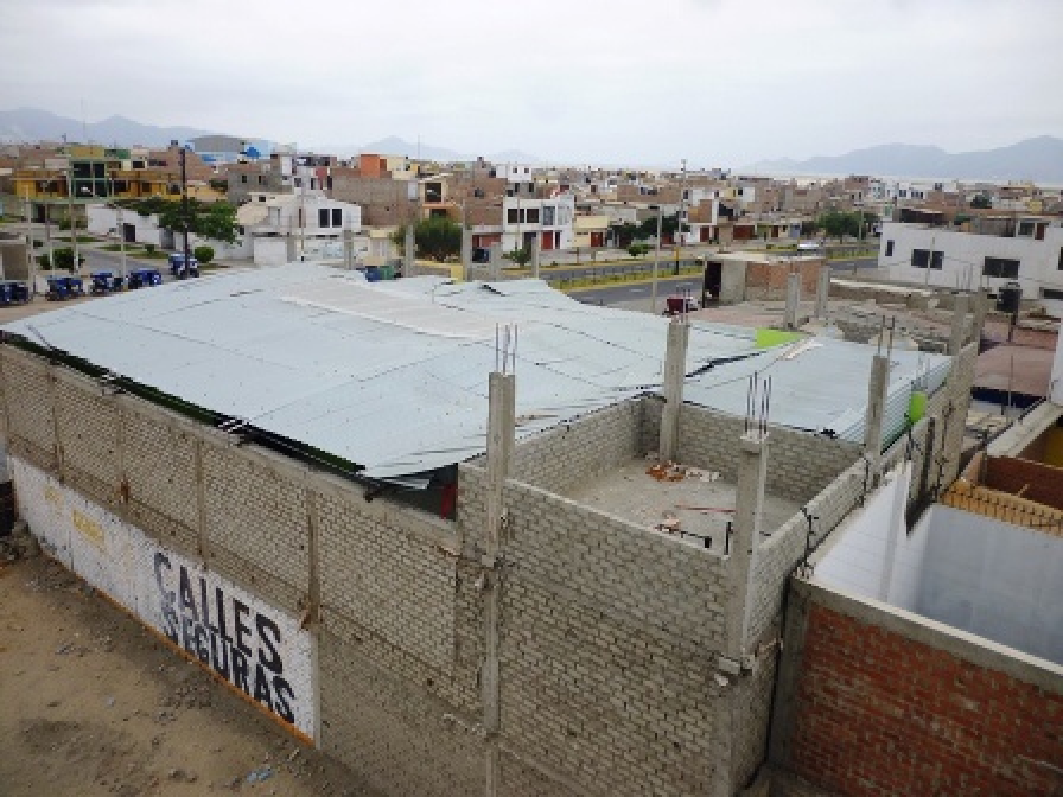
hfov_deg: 63.4
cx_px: 532
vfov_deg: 49.7
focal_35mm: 28
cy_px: 398
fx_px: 860
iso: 100
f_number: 9
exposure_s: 1/80
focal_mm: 5
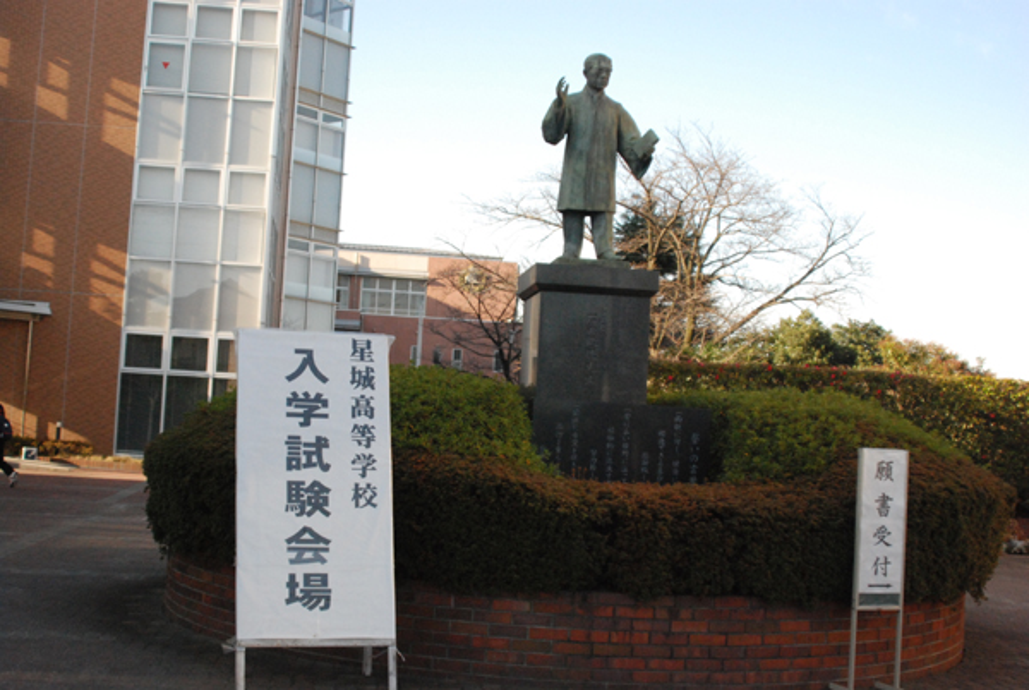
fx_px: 1202
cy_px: 345
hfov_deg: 46.3
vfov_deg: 32.0
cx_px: 514
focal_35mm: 42
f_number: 3.5
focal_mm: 28
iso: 1600
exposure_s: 1/4000
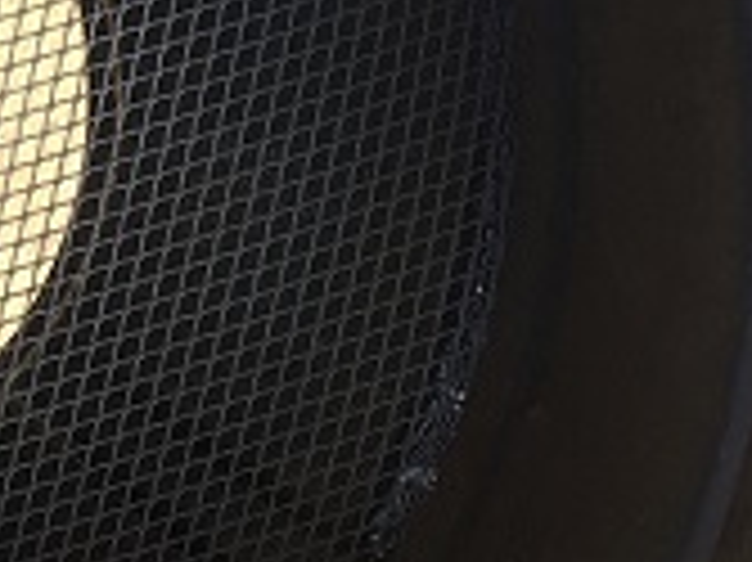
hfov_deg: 12.2
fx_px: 3387
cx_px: -284
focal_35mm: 156
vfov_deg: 9.5
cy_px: 250
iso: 25
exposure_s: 1/100
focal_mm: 4.15
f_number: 2.2
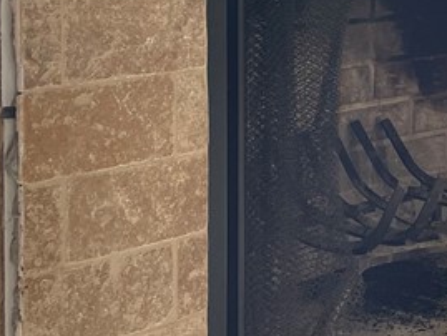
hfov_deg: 19.2
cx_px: 457
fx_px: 1279
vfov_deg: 14.8
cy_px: 32
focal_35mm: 99
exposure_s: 1/60
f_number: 1.6
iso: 160
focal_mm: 4.2
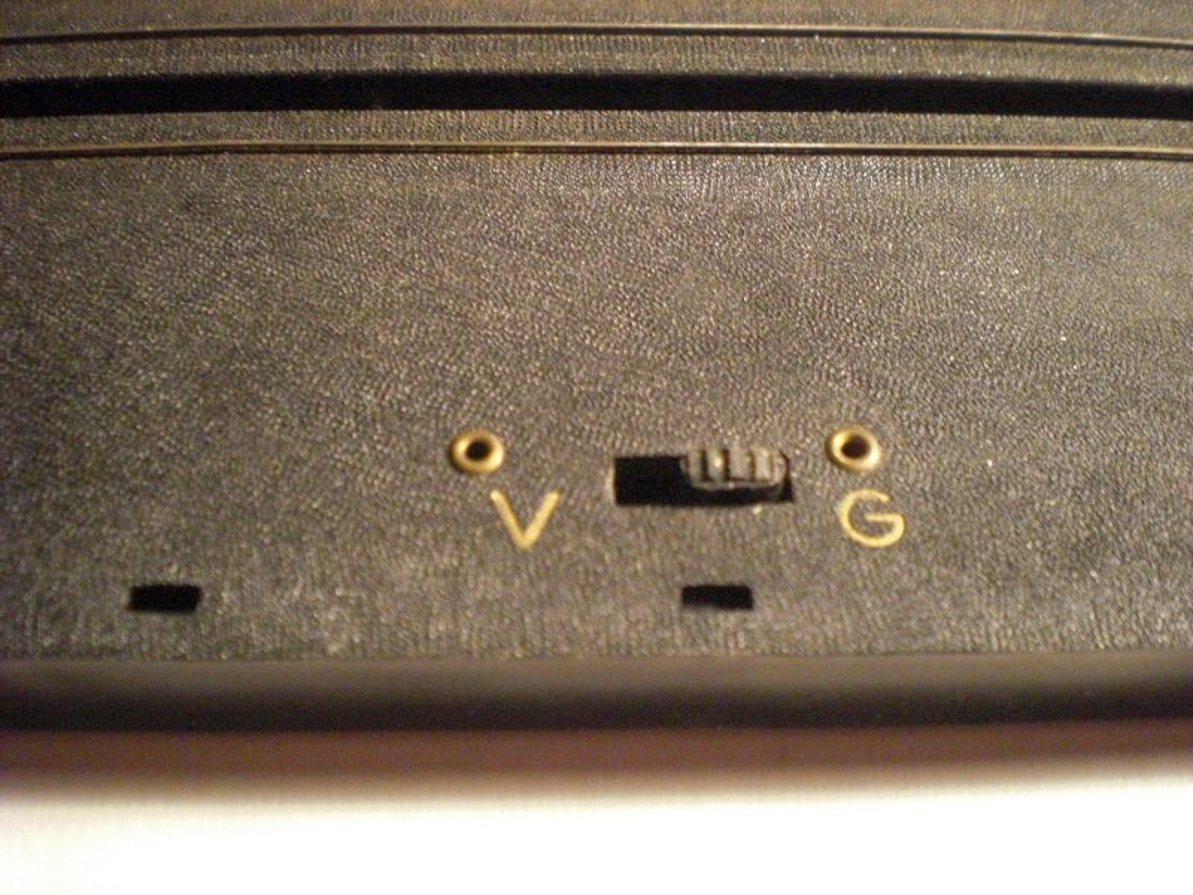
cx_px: 596
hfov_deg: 49.0
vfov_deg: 37.7
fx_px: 1310
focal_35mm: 38
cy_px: 448
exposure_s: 1/40
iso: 800
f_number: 3.1
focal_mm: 6.3
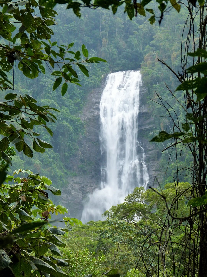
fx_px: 1212
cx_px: 103
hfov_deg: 9.8
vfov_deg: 13.0
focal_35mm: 152
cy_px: 138
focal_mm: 27.2
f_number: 3.7
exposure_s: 1/15
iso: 100
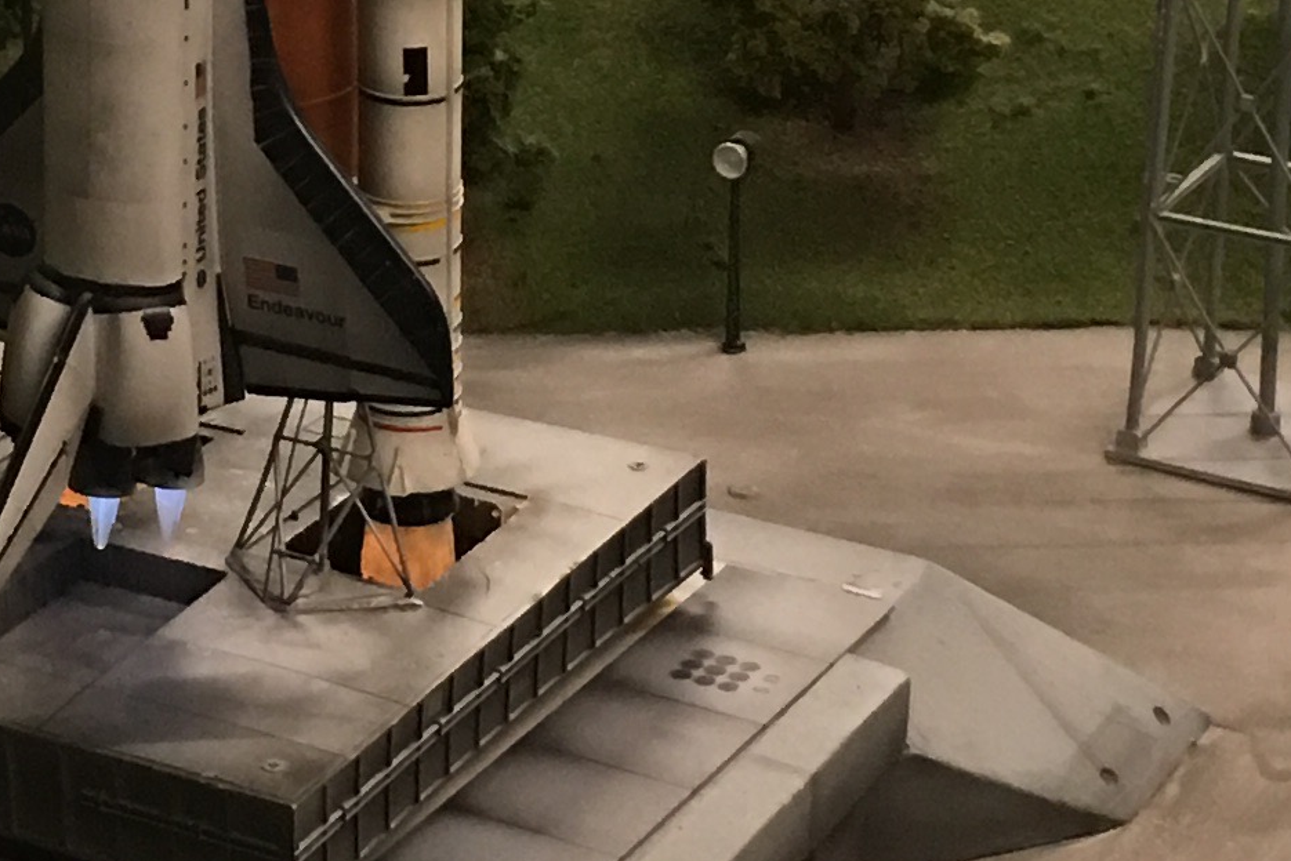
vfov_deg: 10.5
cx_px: 195
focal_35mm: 130
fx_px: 4663
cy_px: -25
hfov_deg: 15.6
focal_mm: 4.15
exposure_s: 1/17
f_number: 2.2
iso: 80
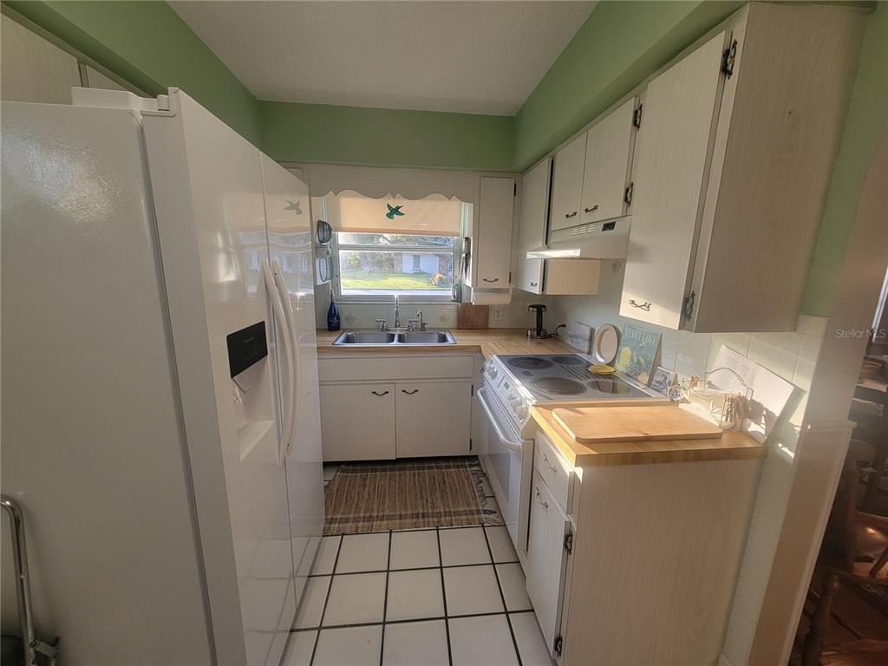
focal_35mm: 13
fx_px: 333
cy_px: 333
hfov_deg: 106.2
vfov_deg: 89.9
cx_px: 444
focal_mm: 2.2
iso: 80
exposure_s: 1/60
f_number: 2.2
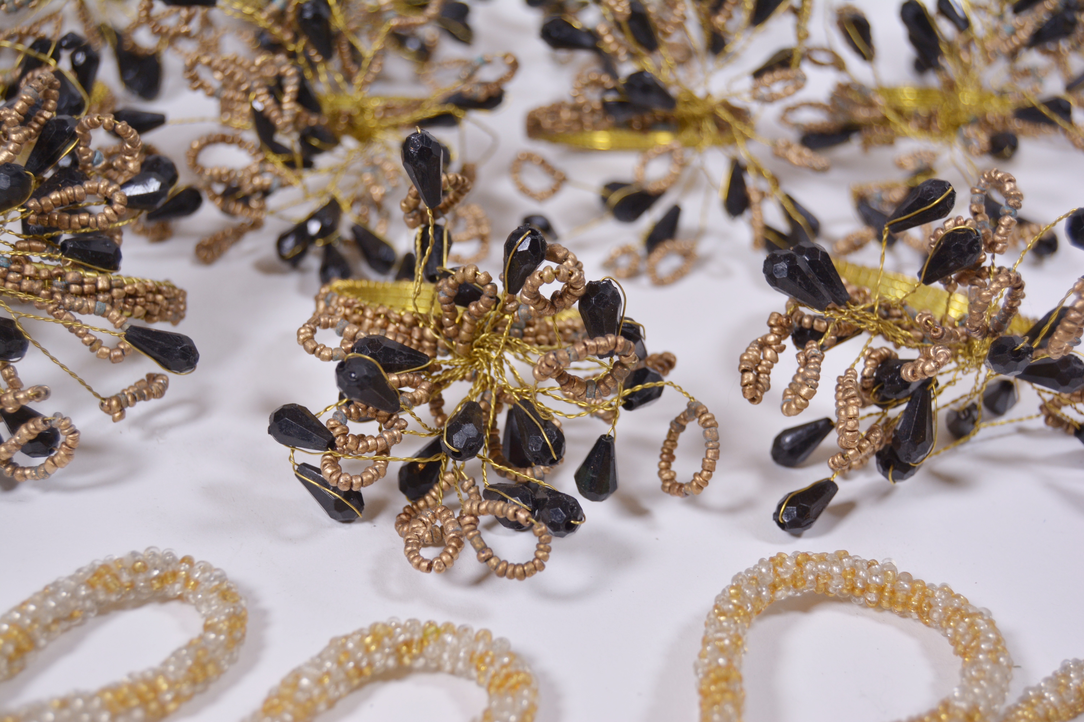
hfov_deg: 31.9
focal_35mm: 63
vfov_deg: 21.6
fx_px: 1897
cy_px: 361
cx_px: 542
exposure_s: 1/125
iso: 200
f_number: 5.6
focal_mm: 42
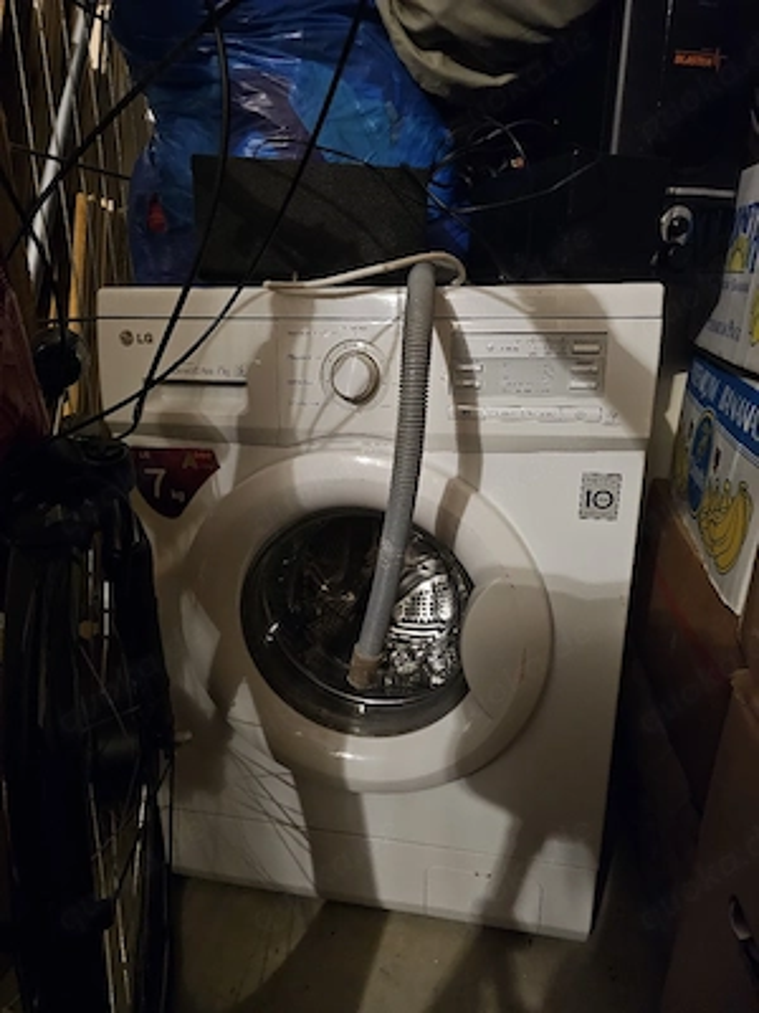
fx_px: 672
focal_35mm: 23
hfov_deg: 58.9
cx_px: 380
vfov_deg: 73.9
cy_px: 506
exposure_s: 1/20
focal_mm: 6.3
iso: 1250
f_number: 1.7
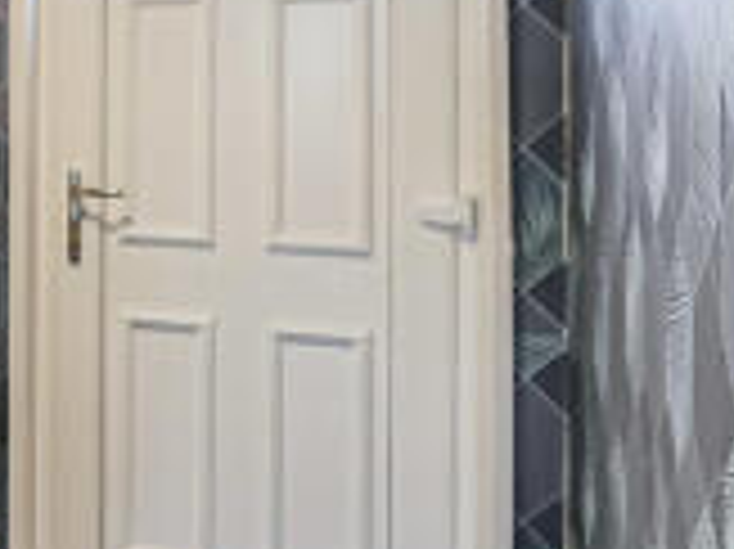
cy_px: 88
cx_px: -191
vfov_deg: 28.3
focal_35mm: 50
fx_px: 1059
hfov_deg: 30.9
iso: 1600
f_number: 4
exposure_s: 1/40
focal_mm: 7
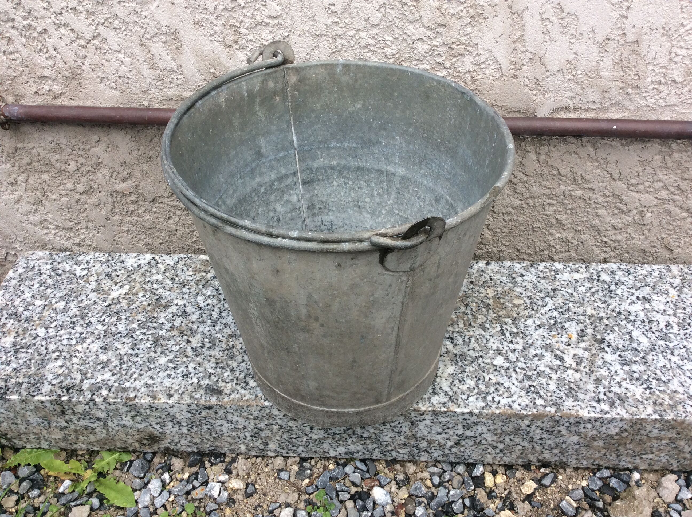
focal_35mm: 32
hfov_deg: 56.9
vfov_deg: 44.1
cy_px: 258
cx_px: 346
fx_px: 639
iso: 32
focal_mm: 3.3
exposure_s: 1/186
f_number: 2.4
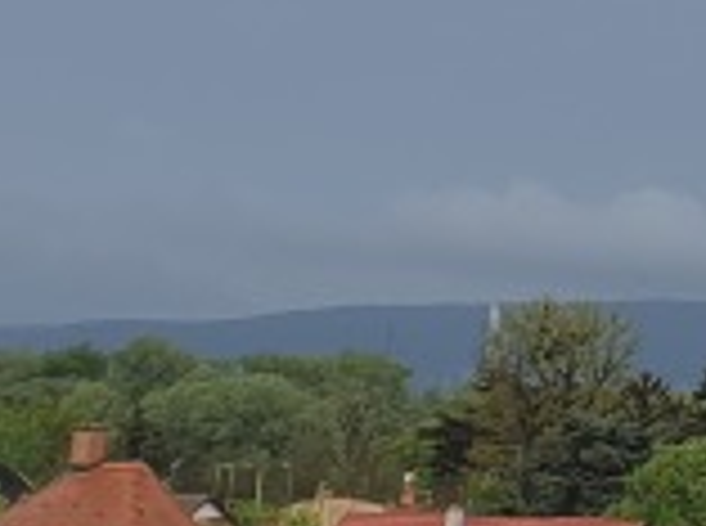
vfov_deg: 8.6
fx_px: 3459
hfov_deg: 10.2
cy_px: -184
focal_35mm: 170
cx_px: 1691
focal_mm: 4.32
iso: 50
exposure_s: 1/178
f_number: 2.4
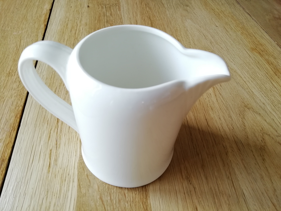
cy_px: 106
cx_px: 140
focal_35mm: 26
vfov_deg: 53.1
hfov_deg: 67.3
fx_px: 211
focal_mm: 3.21
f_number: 2.2
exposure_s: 1/50
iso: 64
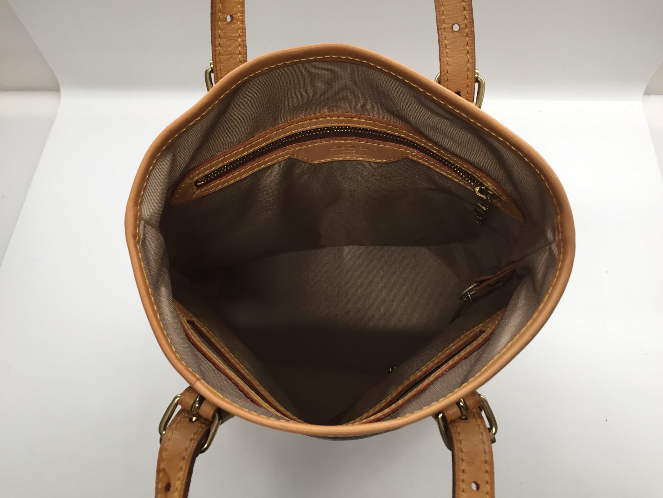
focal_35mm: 29
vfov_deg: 48.2
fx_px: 555
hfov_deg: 61.7
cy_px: 249
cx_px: 332
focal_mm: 4.15
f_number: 2.2
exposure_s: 1/30
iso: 32
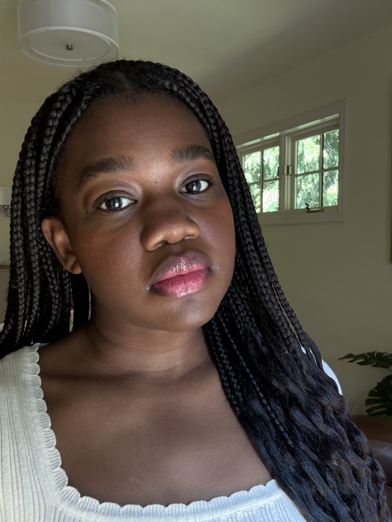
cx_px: 196
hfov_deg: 46.8
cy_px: 261
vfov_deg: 60.0
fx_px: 453
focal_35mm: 30
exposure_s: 1/60
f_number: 1.9
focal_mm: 2.69
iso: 200
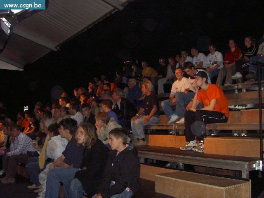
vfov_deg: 36.8
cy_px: 99
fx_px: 297
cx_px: 132
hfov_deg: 47.9
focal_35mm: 39
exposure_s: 1/60
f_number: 2.8
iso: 200
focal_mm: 8
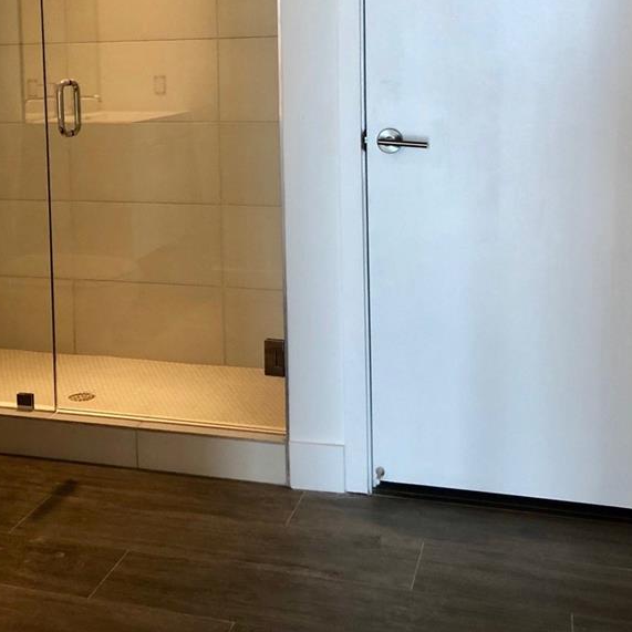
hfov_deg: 32.1
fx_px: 1074
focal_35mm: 52
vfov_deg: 32.1
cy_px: 146
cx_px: 152
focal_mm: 4
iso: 50
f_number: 1.8
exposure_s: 1/15
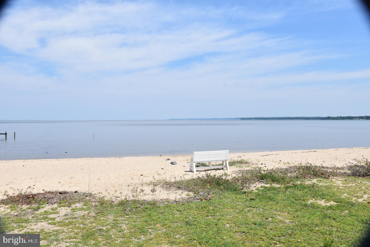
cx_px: 185
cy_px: 124
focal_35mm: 33
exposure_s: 1/400
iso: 200
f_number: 10
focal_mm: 22
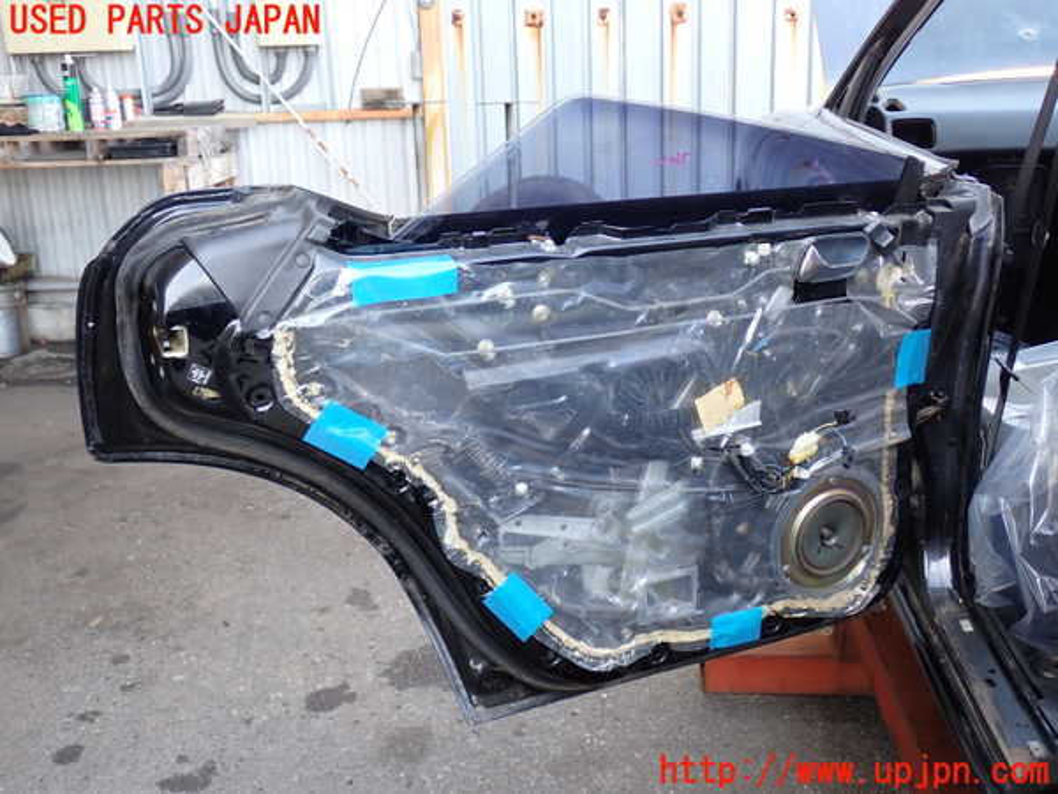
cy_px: 397
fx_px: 1161
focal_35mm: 38
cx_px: 529
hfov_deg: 49.0
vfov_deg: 37.7
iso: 160
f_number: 2.7
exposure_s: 1/80
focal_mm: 6.83
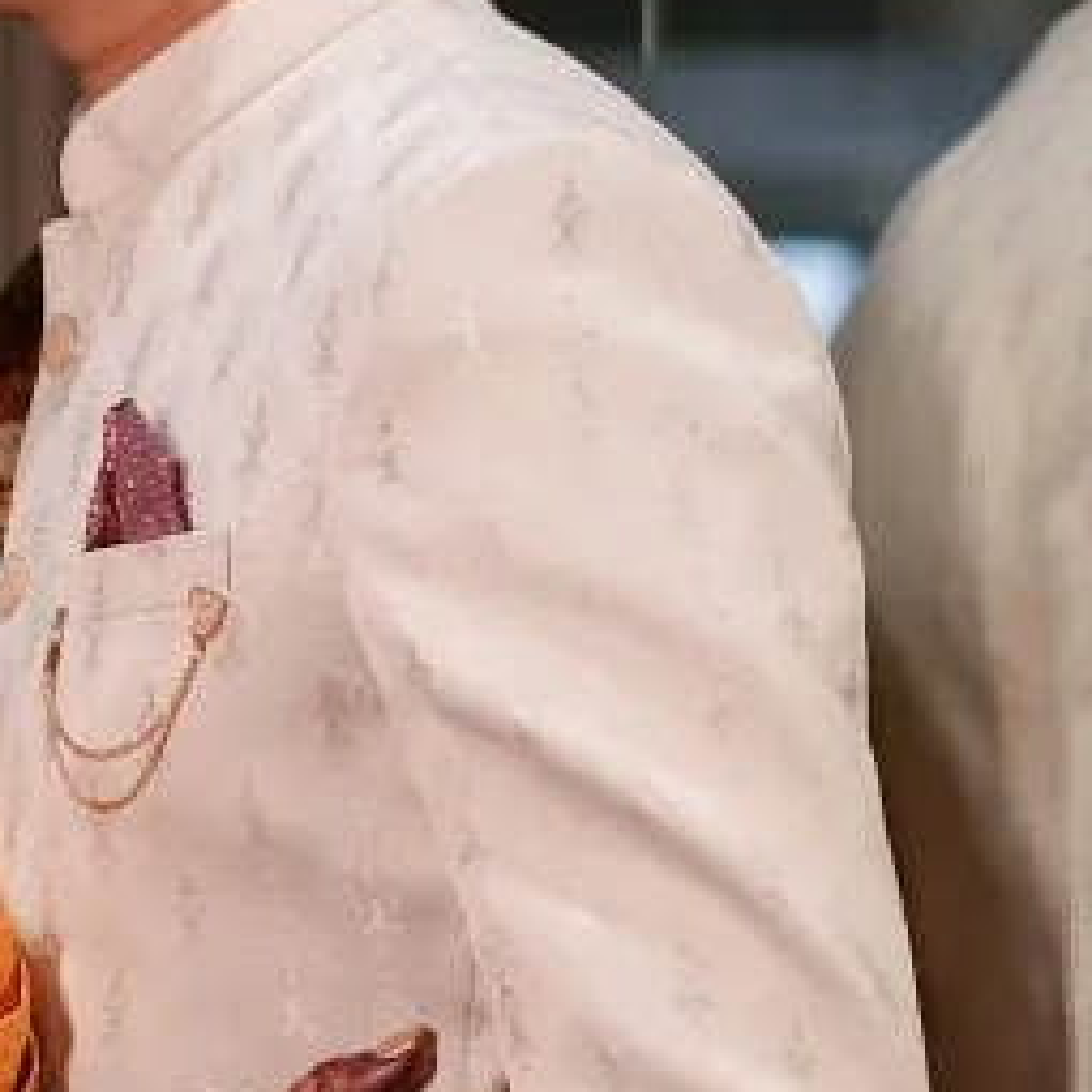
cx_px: 797
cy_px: 334
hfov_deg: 9.2
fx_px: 6745
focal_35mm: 189
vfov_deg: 9.2
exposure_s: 1/200
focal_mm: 35
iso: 250
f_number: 1.6
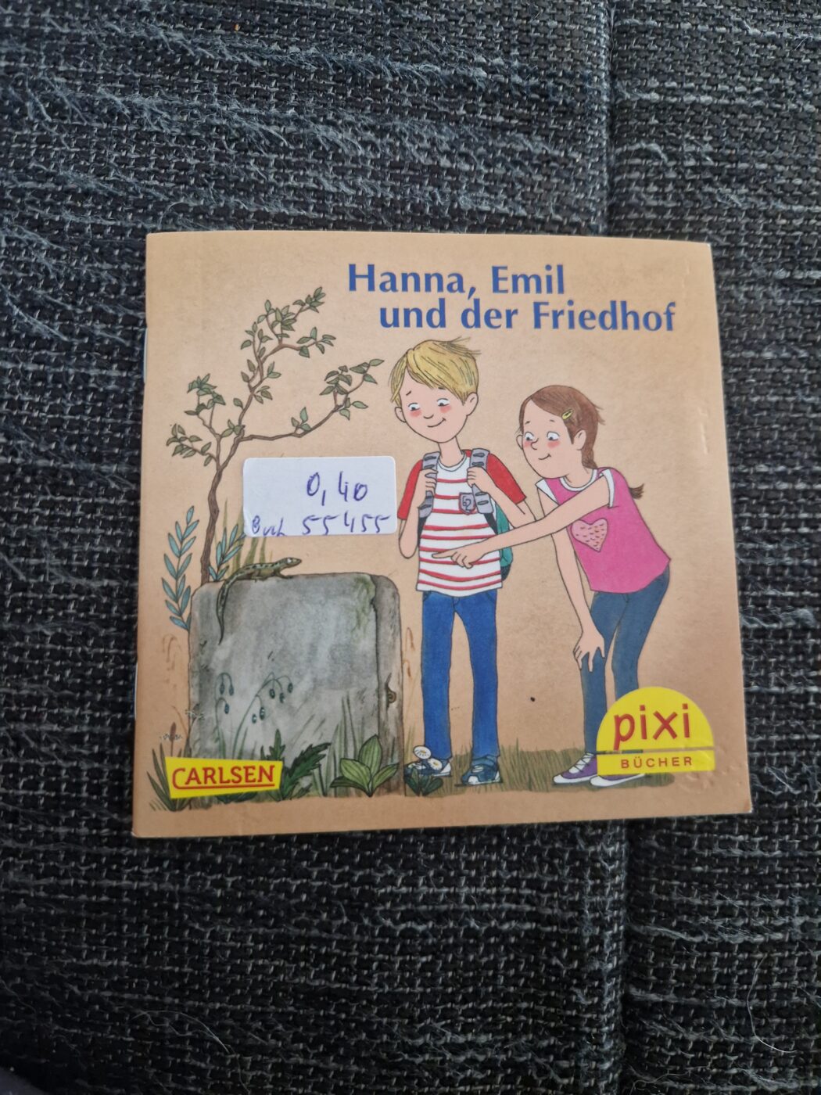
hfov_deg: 58.9
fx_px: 727
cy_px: 548
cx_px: 410
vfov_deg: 73.9
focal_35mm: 23
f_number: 1.8
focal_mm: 5.4
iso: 50
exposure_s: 1/100
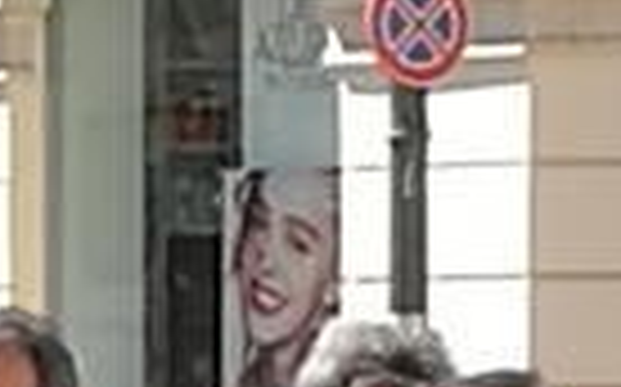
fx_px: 3585
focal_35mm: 212
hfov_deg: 9.6
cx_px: -360
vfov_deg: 6.0
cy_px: 814
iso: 50
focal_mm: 4.5
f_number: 2.2
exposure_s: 1/514
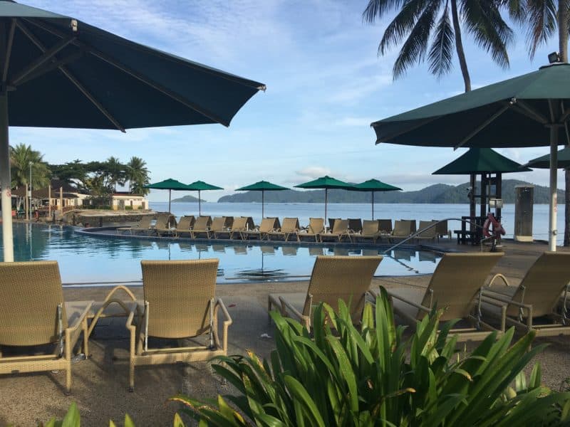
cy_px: 214
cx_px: 285
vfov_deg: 48.2
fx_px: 478
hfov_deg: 61.7
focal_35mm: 29
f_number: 2.2
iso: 25
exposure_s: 1/1241
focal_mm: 4.15
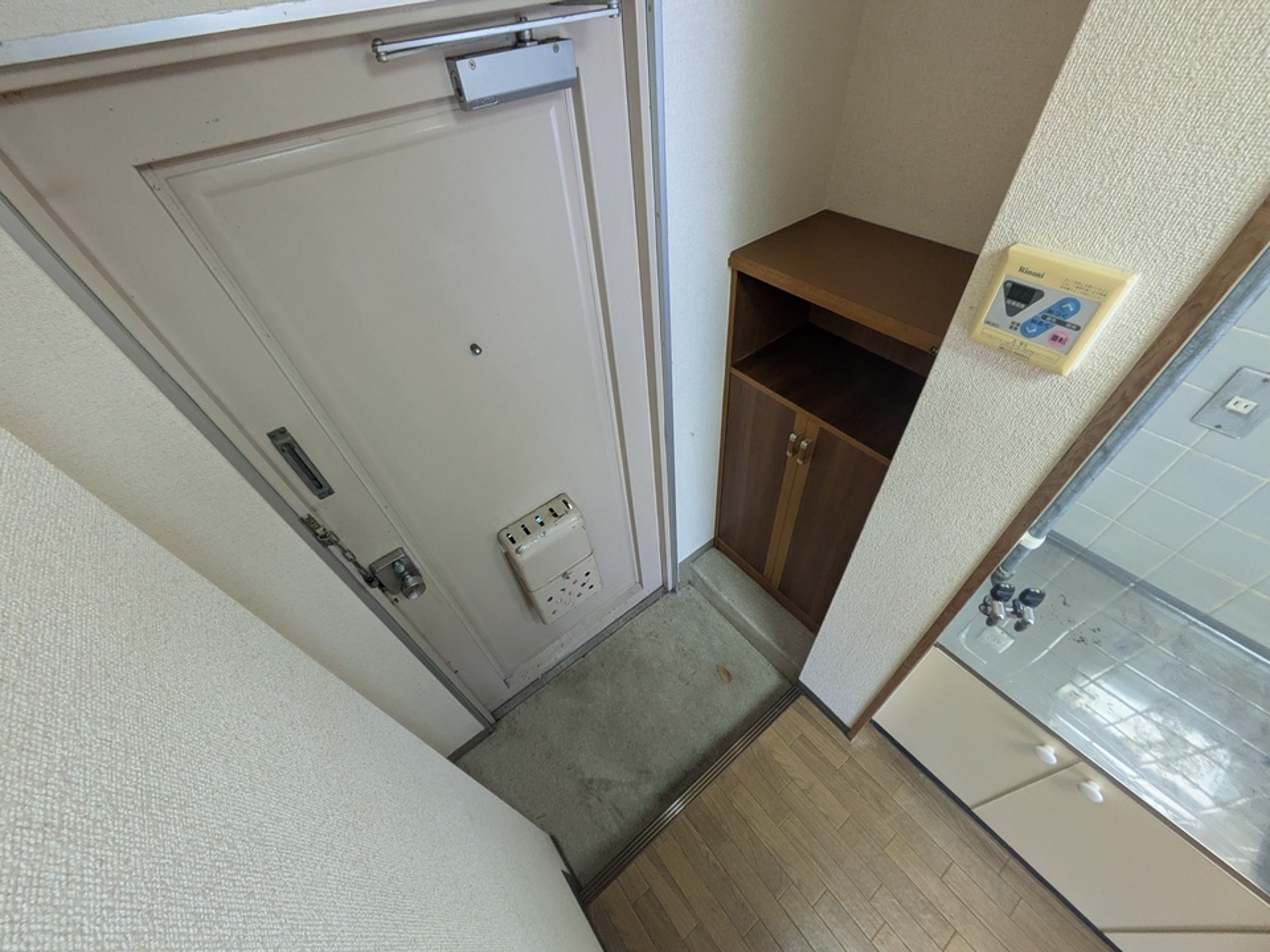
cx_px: 635
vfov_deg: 85.7
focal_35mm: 14
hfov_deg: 102.1
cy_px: 476
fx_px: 514
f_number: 2.2
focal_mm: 1.83
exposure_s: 1/24
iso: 241
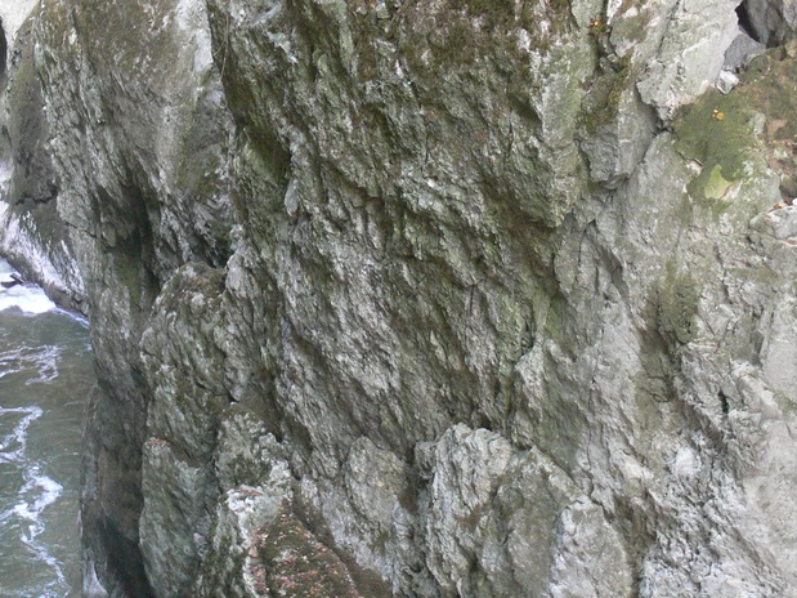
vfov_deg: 25.6
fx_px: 1312
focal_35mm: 57
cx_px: 337
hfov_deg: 33.7
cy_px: 316
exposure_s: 1/8
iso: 200
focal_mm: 7.4
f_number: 2.8
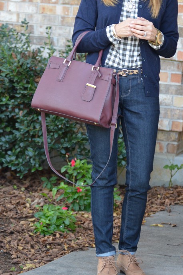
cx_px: 130
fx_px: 1122
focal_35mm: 147
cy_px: 96
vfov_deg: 14.0
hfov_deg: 9.3
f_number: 4.2
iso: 640
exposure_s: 1/125
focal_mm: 66
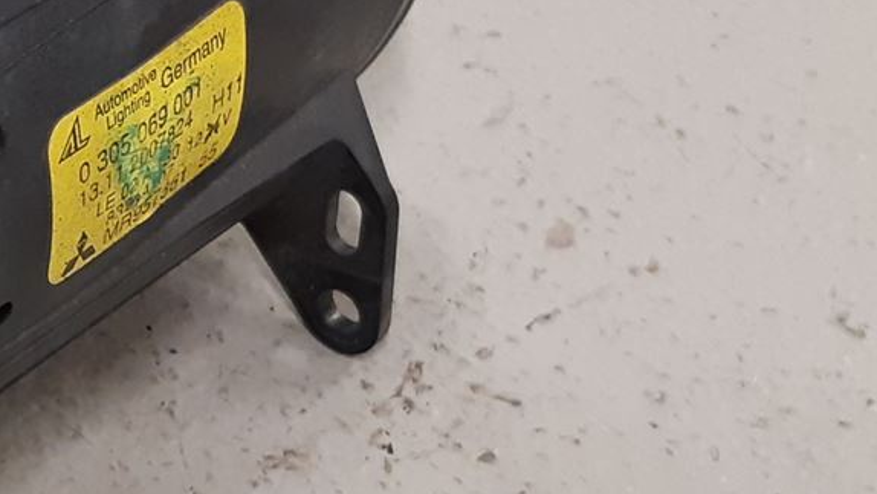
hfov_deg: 19.8
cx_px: -197
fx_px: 2349
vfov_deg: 12.0
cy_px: 265
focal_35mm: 101
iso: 200
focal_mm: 3.93
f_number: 1.7
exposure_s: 1/60
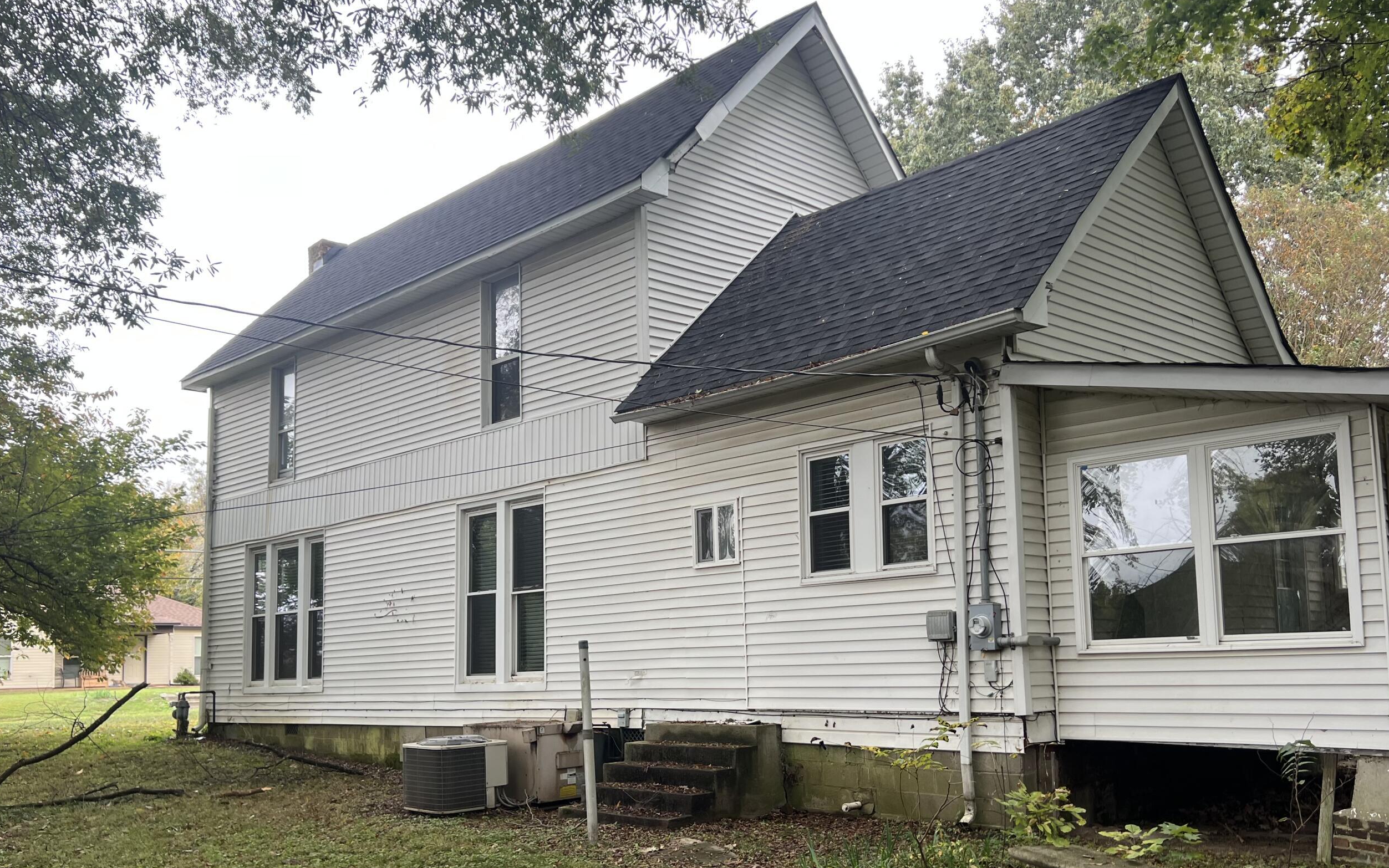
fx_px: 1249
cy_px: 568
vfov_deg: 38.0
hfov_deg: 58.1
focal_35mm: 33
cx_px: 684
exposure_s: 1/121
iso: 40
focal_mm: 5.7
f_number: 1.5
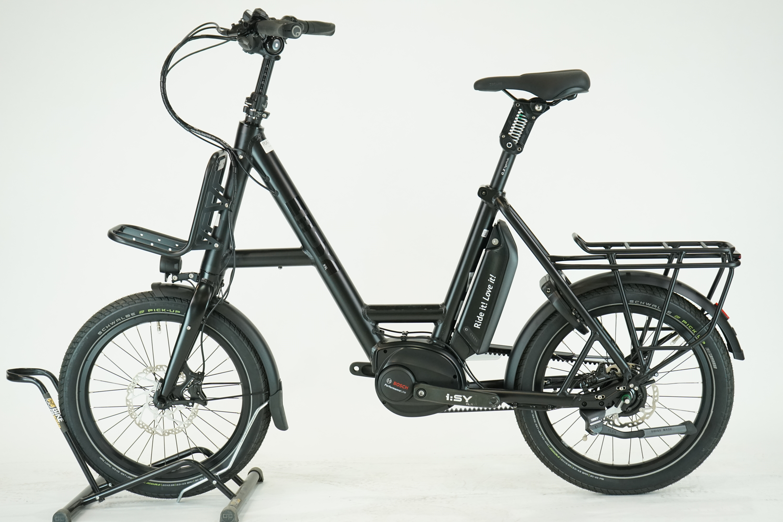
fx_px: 1261
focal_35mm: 58
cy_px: 261
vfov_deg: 23.4
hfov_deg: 34.5
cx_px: 392
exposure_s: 1/200
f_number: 5.6
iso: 1600
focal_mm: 58
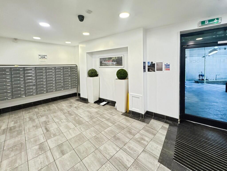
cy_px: 86
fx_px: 92
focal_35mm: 14
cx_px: 114
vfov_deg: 85.7
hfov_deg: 102.1
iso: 125
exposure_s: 1/100
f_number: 2.2
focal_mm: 2.22
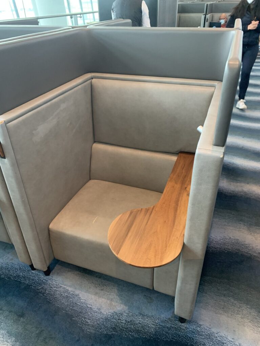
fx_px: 260
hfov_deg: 53.1
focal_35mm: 26
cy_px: 173
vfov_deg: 67.3
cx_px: 130
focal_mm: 4.25
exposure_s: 1/33
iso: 250
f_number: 1.8
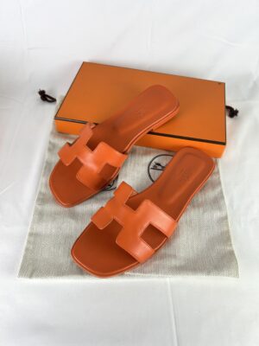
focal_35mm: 26
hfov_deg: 53.1
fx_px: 259
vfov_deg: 67.3
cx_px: 130
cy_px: 173
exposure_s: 1/100
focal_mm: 5.7
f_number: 1.5
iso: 40
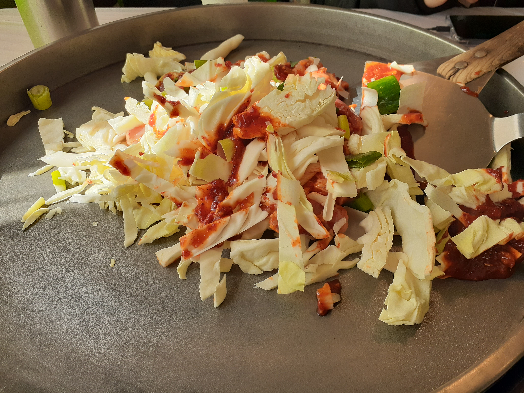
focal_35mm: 27
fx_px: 409
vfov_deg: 51.4
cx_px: 262
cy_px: 196
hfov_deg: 65.3
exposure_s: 1/302
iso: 40
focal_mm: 3.6
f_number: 1.9
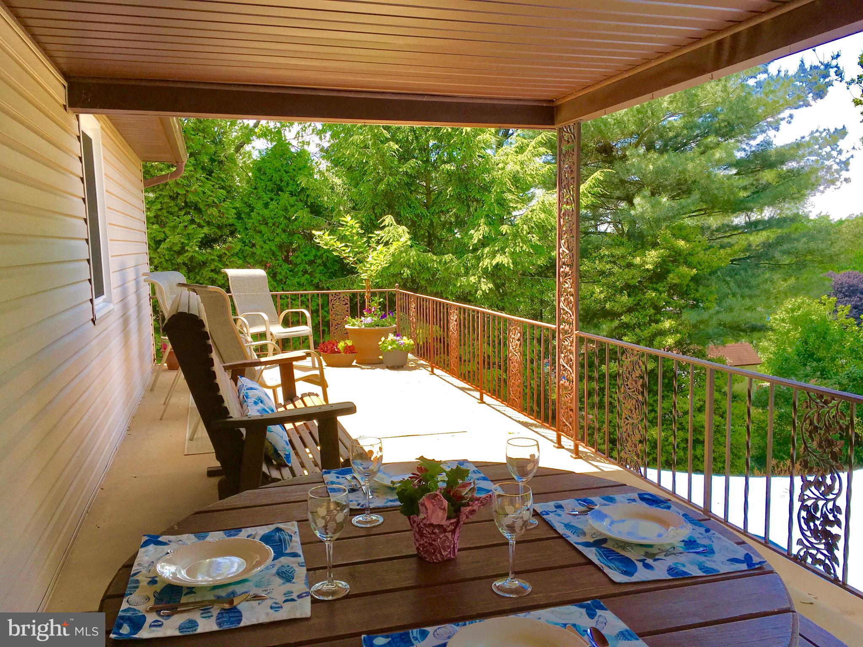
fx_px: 723
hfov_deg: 61.7
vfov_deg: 48.2
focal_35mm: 29
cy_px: 324
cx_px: 432
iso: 25
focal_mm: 4.15
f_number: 2.2
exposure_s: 1/409
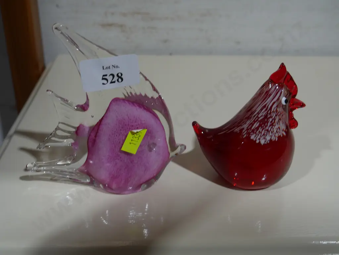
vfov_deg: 32.9
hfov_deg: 42.9
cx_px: 170
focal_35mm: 44
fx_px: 431
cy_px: 128
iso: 250
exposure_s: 1/60
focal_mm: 22
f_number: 4.7
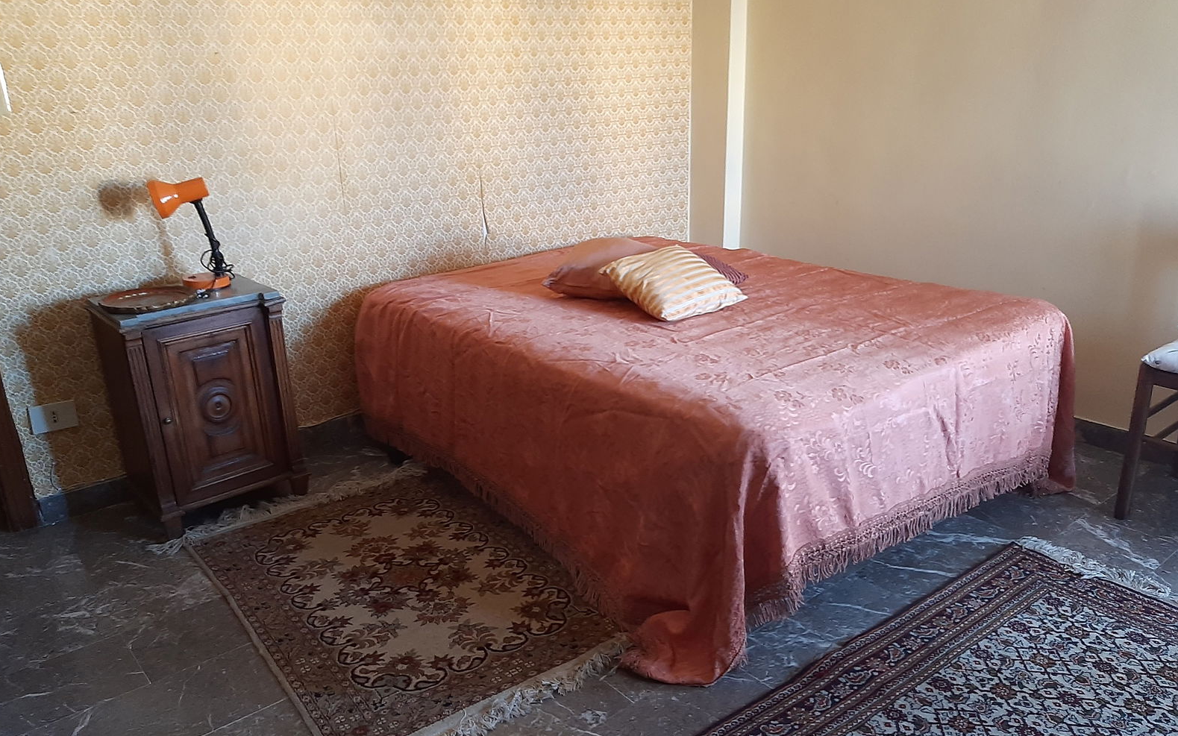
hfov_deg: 64.6
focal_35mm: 29
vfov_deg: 43.1
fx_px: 931
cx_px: 586
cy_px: 397
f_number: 1.7
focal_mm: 3.93
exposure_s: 1/25
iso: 200
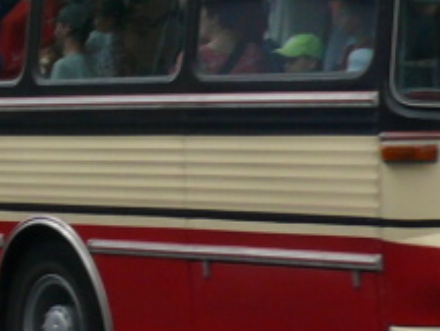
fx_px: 2963
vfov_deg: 6.4
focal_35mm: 233
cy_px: -47
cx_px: 420
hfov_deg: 8.5
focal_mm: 8.8
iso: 100
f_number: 5
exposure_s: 1/200
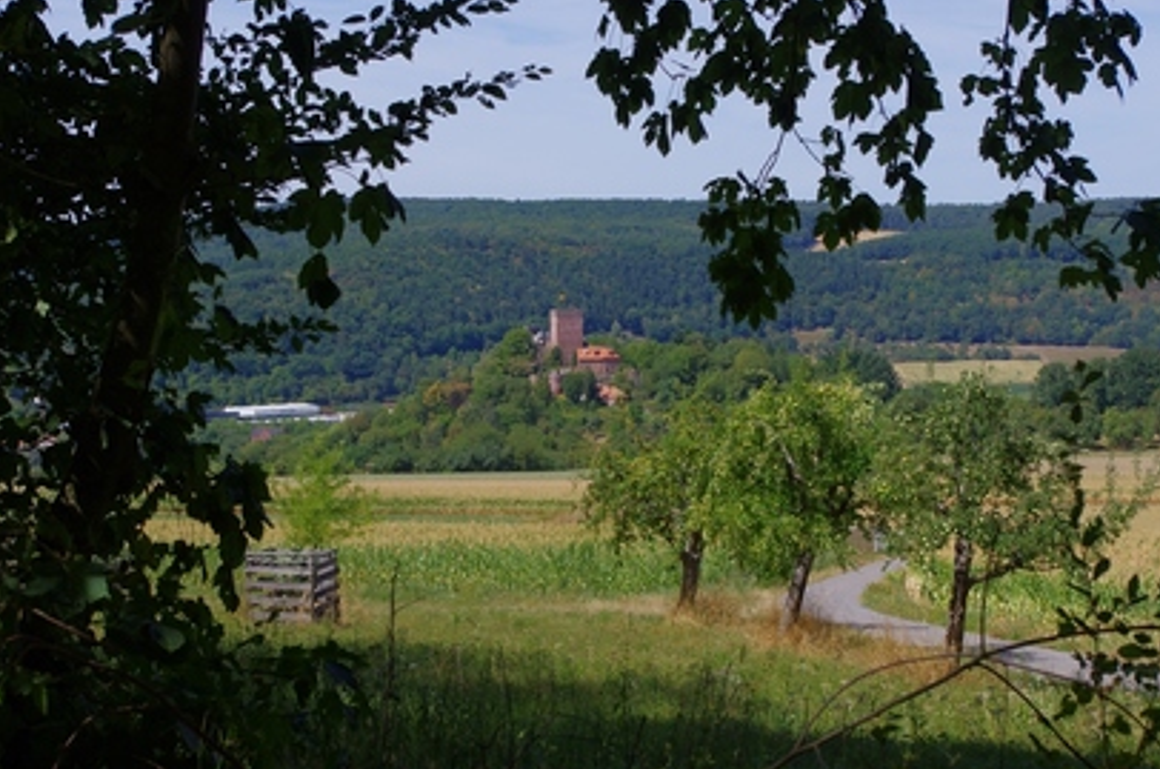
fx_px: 2187
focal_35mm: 68
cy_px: 339
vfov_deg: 19.9
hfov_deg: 29.7
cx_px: 606
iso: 160
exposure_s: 1/400
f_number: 8
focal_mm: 40
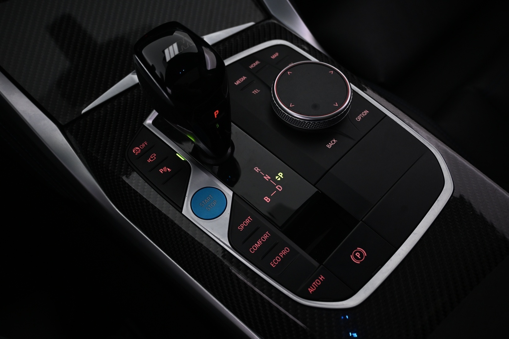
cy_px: 170
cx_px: 254
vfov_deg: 44.6
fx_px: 414
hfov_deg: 63.2
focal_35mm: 29
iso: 720
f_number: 3.8
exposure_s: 1/30
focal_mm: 19.5
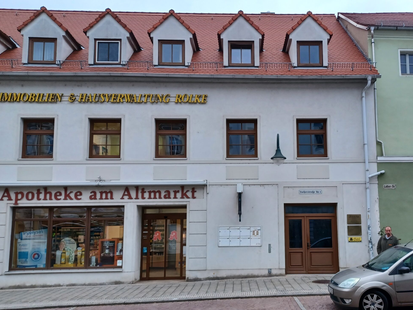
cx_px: 254
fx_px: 394
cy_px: 188
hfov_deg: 54.8
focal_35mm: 33
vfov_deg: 42.7
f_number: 1.8
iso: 80
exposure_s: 1/50
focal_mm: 4.6
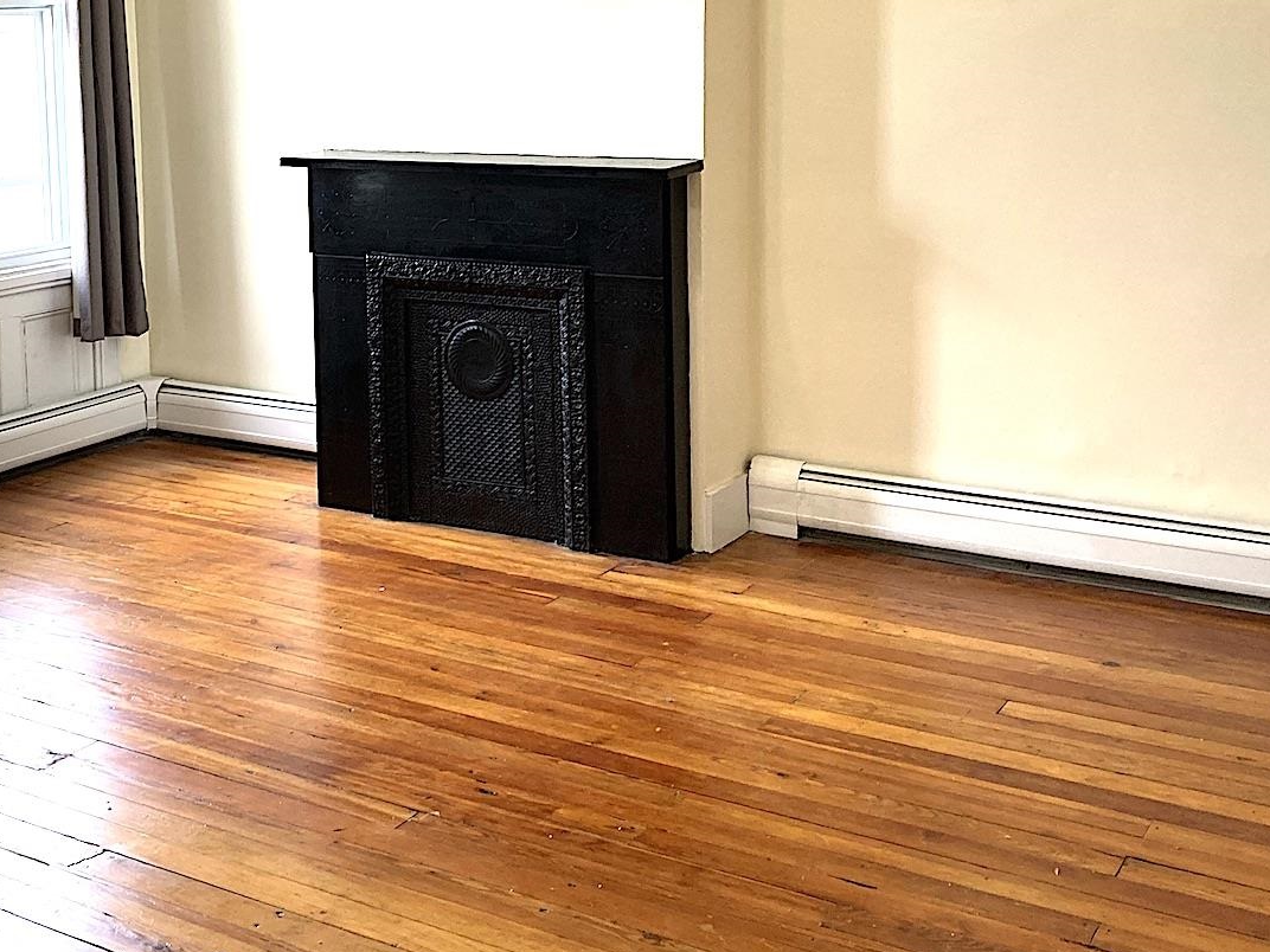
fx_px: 1724
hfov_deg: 39.8
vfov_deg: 30.4
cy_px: 240
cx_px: 397
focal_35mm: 47
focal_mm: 3.99
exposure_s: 1/60
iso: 64
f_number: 1.8
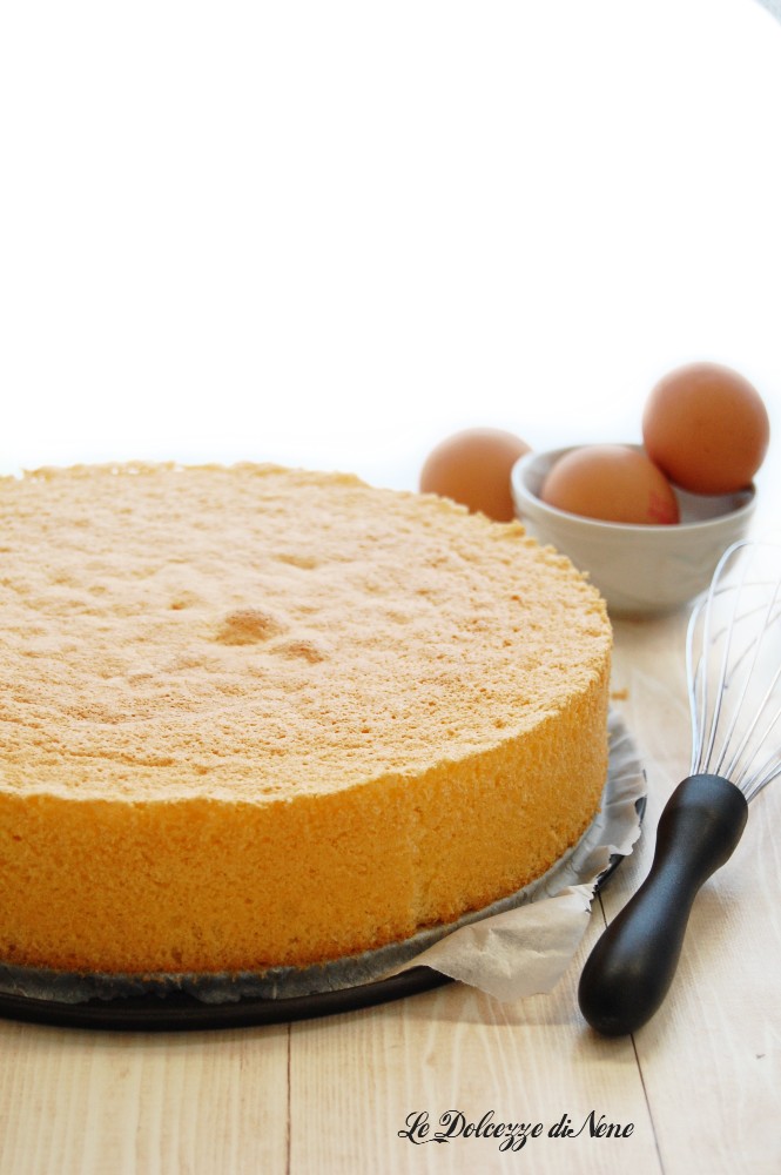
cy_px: 588
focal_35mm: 75
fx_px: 2445
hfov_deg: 18.2
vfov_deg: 27.0
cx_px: 390
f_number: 5.6
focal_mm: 50
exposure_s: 1/60
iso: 560
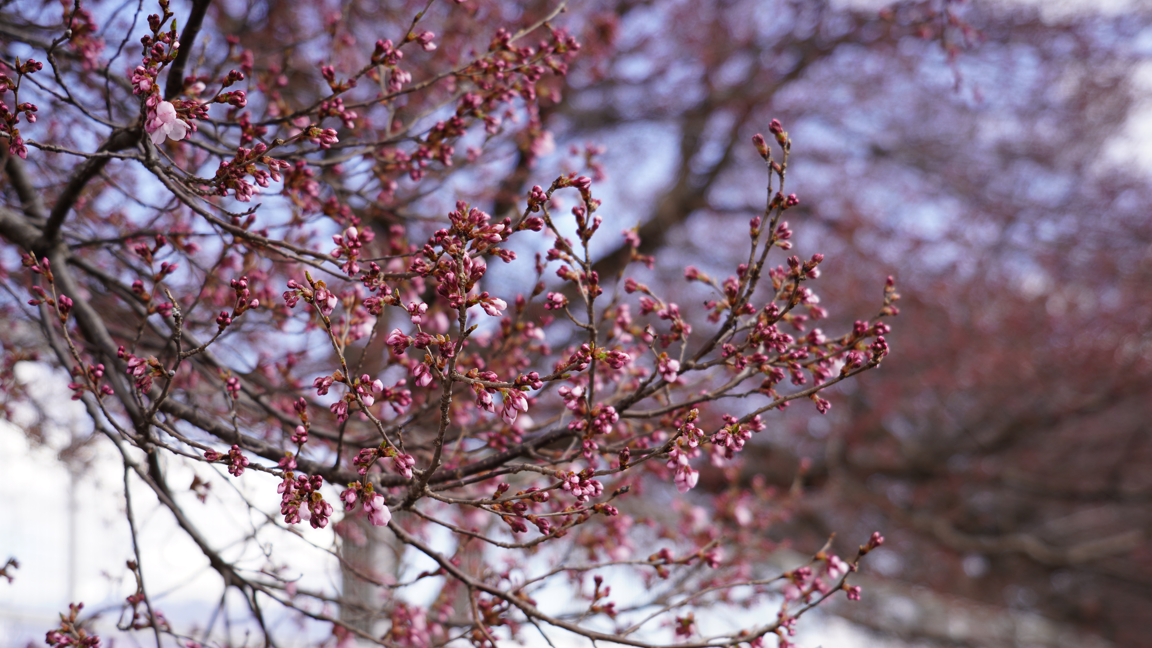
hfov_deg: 30.2
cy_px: 384
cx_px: 570
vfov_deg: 17.2
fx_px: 2138
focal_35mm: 70
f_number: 5
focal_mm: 66
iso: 100
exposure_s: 1/160
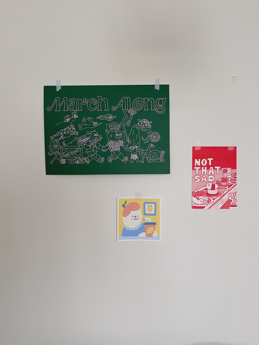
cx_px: 130
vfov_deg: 67.3
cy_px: 172
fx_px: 259
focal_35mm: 26
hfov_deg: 53.1
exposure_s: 1/67
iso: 125
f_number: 1.6
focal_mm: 5.1
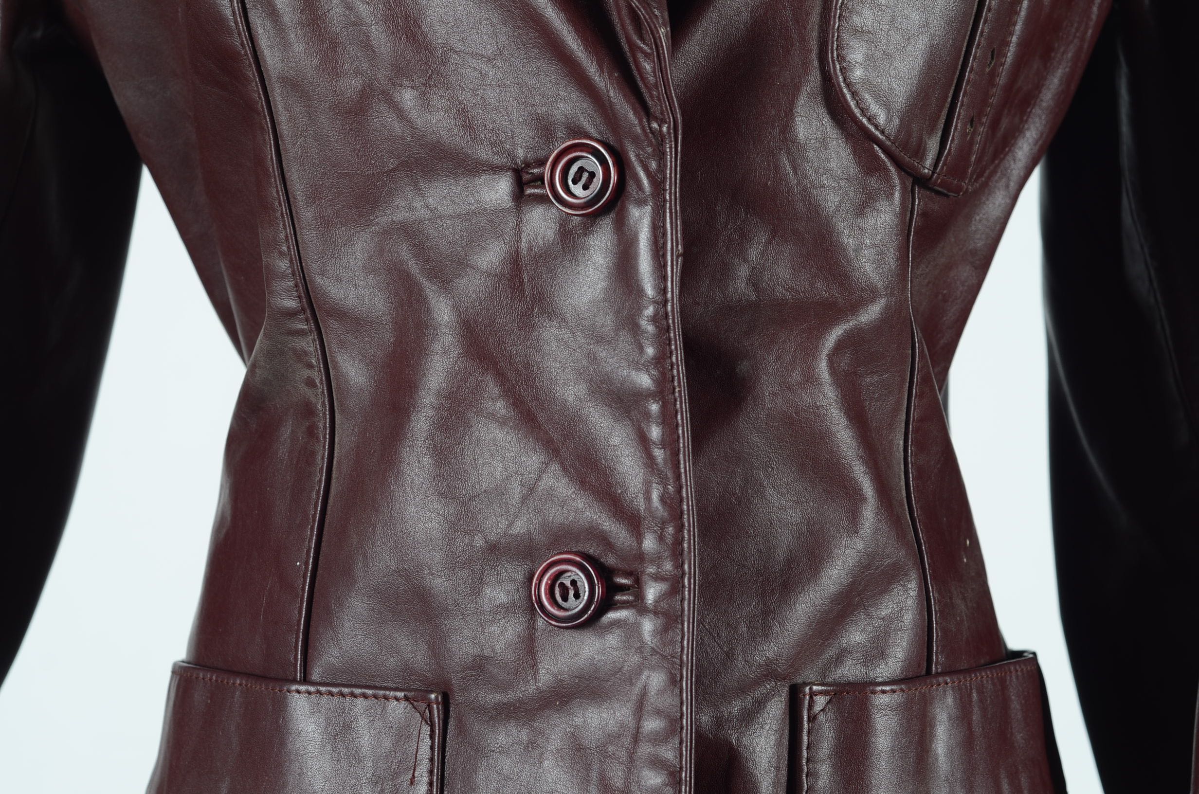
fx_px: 2493
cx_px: 600
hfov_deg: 27.0
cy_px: 397
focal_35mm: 75
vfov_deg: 18.1
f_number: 5.6
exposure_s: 1/125
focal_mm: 50
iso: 100
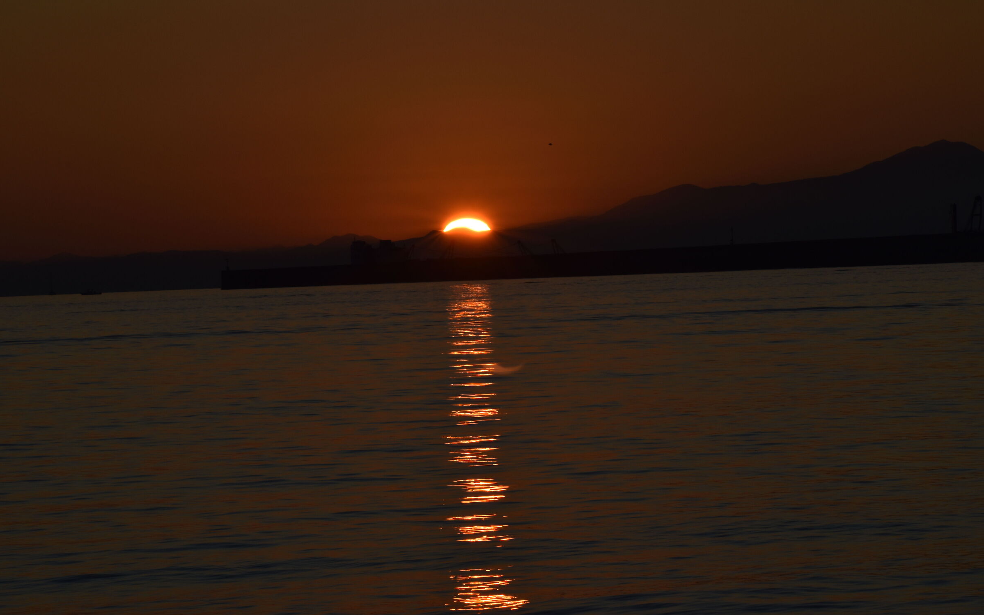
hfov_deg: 10.5
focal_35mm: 199
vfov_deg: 6.6
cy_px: 292
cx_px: 492
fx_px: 5336
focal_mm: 130
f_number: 22
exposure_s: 1/200
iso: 100
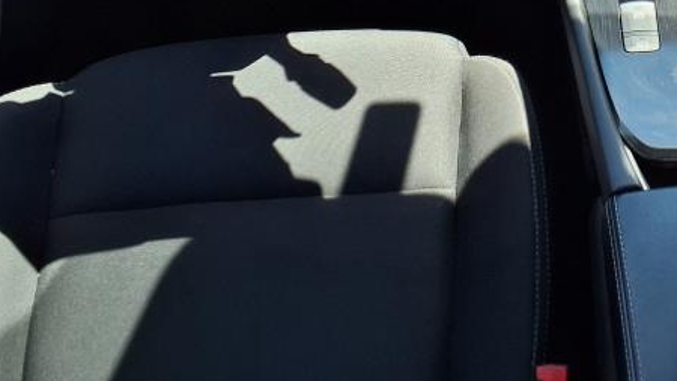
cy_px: -142
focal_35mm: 67
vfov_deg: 16.8
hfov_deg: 29.9
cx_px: 627
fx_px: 1203
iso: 40
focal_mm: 3.58
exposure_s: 1/238
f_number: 1.9
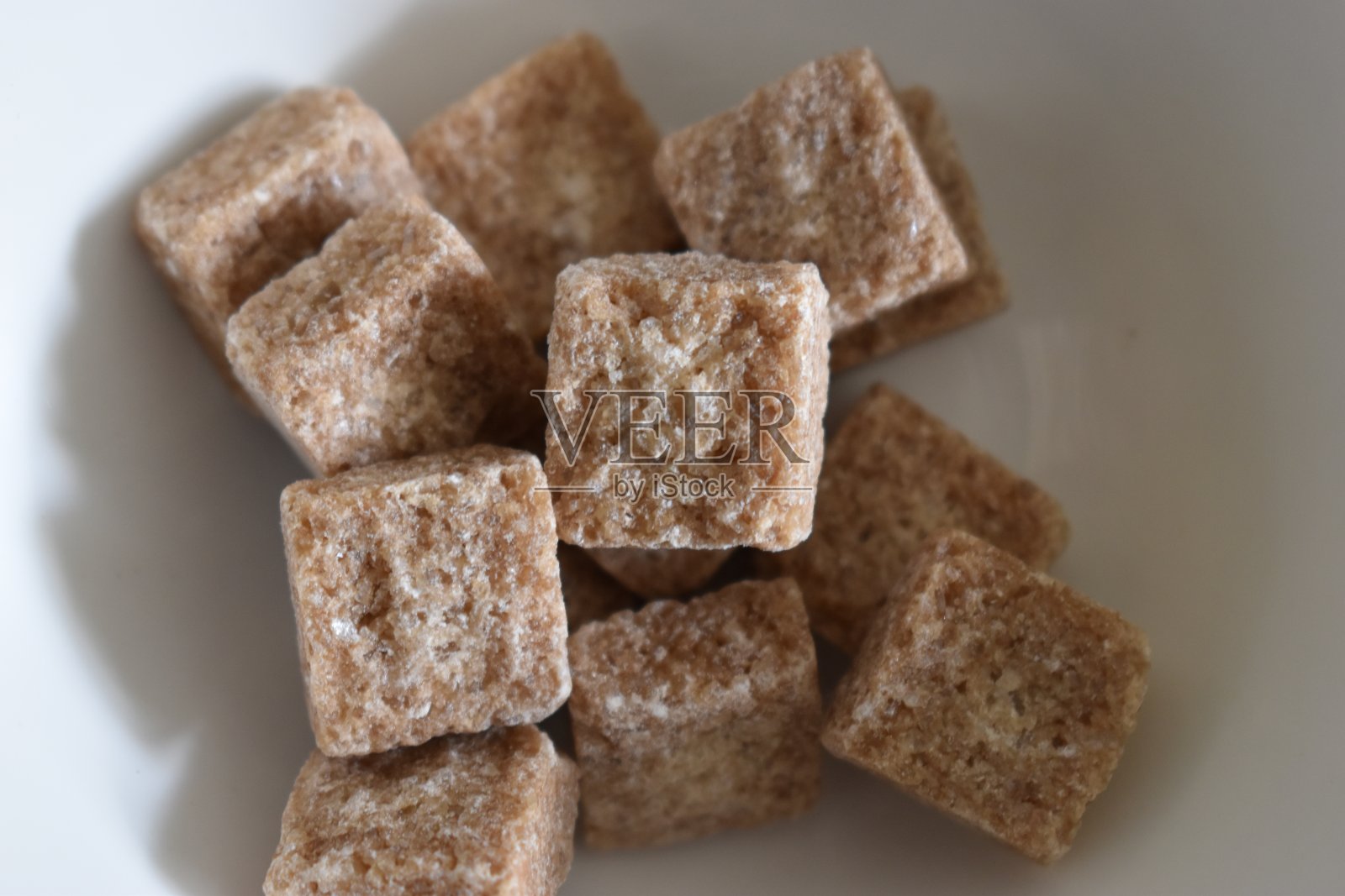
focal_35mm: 82
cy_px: 448
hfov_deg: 24.6
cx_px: 672
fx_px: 3082
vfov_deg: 16.6
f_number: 5.6
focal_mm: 55
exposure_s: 1/60
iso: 720
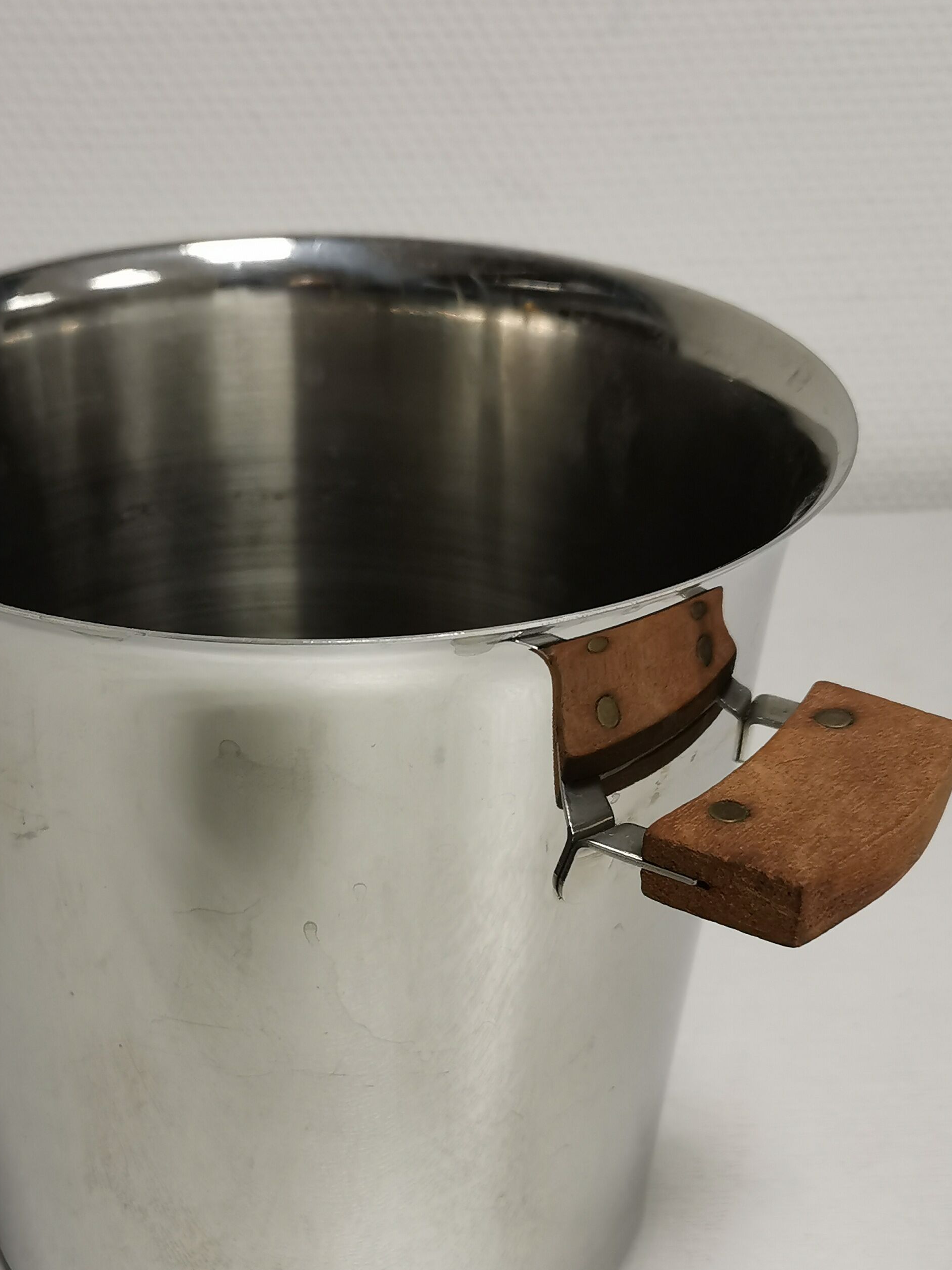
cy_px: 717
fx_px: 1870
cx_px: 340
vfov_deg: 37.4
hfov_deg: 28.4
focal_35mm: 51
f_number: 1.8
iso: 125
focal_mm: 5.58
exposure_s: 1/100
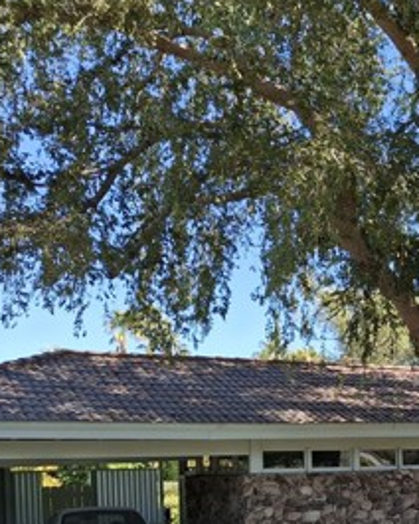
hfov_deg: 22.5
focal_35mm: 59
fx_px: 915
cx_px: 571
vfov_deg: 30.6
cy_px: 469
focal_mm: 4.69
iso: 32
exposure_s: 1/1035
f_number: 1.8
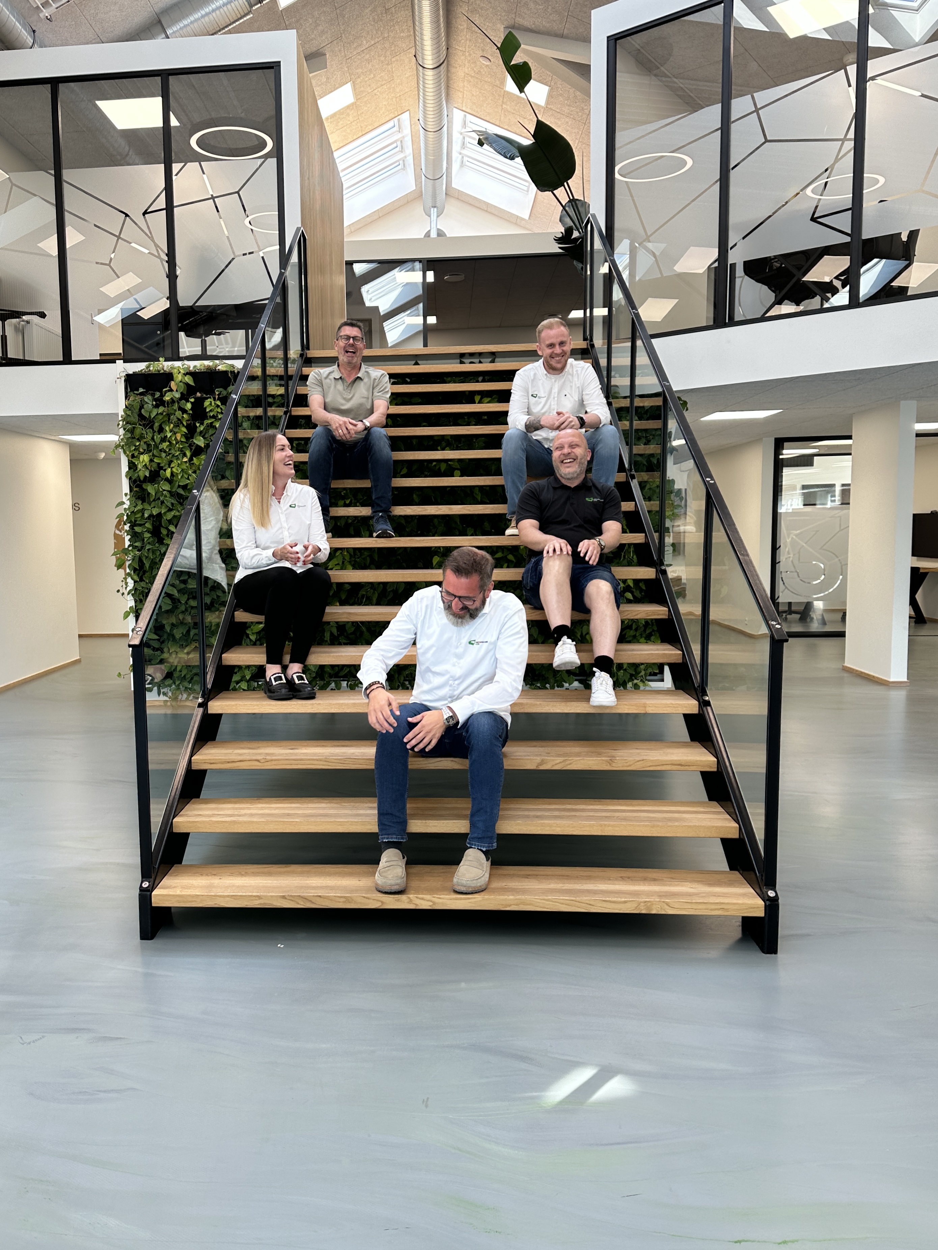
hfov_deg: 56.8
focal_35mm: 24
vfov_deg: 71.6
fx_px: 867
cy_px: 625
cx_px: 469
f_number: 1.78
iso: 80
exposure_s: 1/125
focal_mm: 6.86
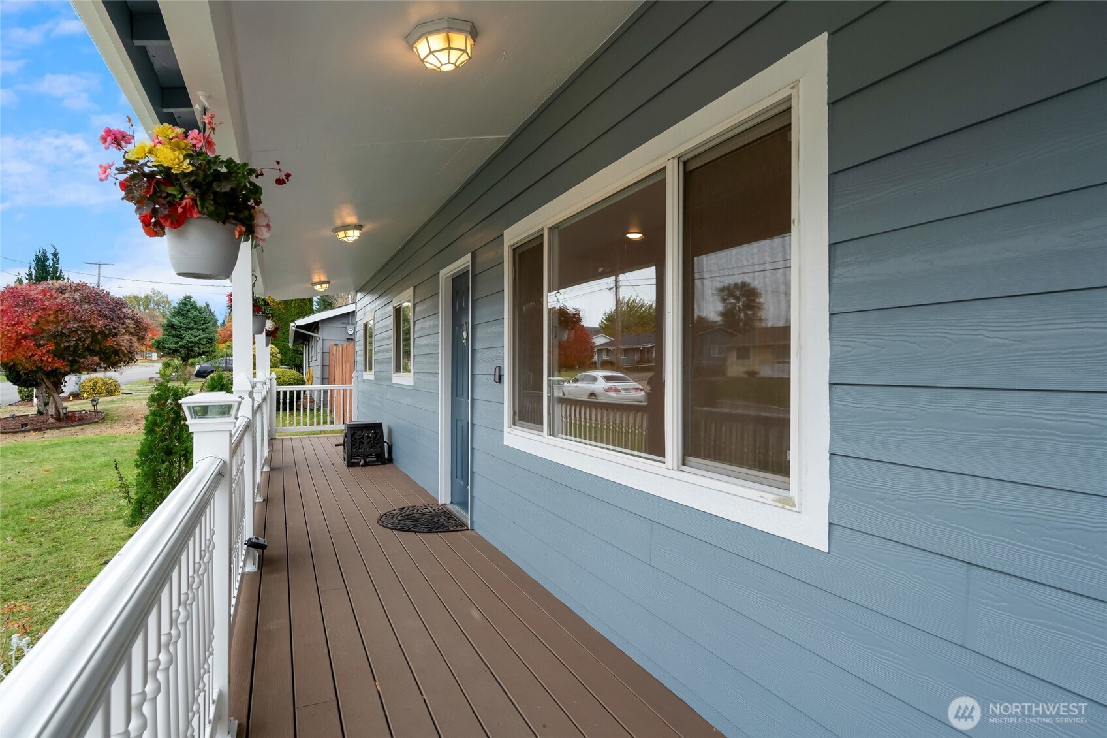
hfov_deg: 82.6
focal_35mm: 20
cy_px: 369
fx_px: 630
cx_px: 554
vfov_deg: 60.7
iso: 400
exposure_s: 1/40
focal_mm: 20.5
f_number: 9
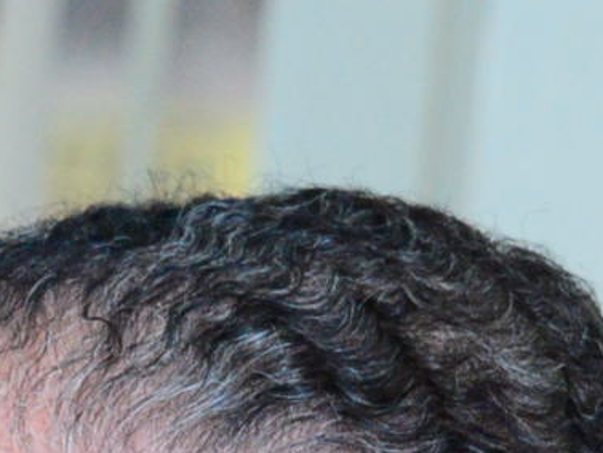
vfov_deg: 1.6
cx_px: -531
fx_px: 16031
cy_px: 1540
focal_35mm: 920
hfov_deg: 2.1
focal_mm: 120
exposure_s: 1/160
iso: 2500
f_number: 8
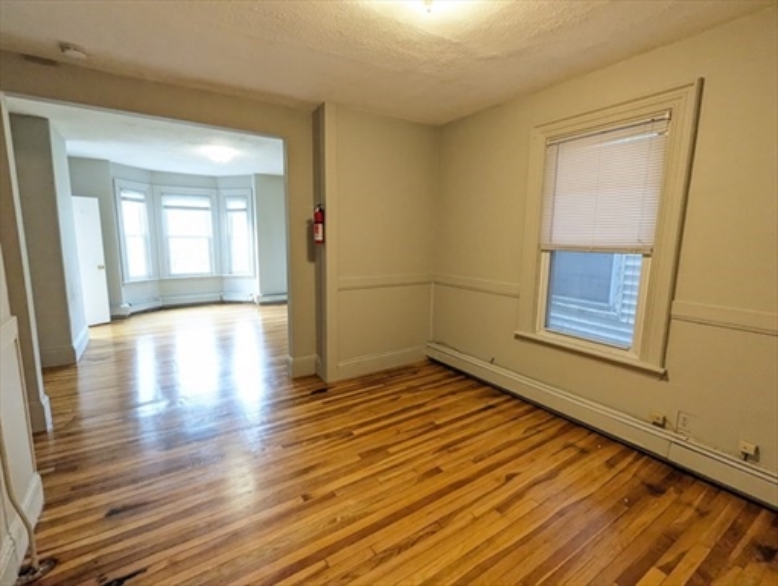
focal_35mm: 16
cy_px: 293
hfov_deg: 94.4
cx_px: 389
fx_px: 360
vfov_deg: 78.3
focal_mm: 2.35
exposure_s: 1/60
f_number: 2.2
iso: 1314
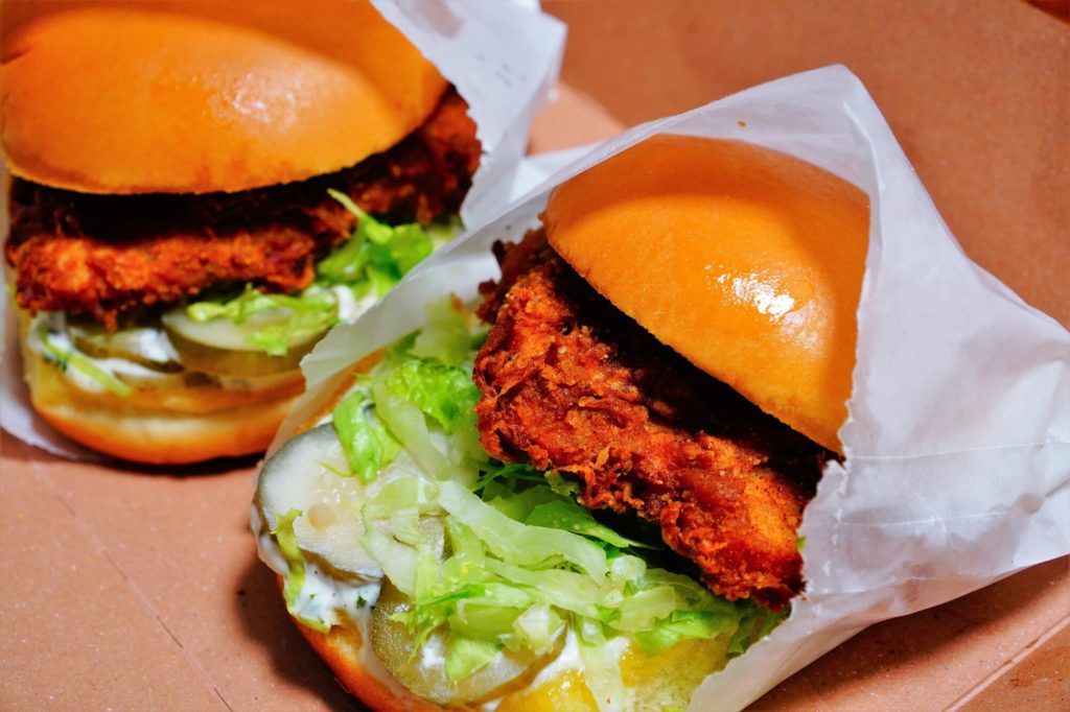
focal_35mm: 58
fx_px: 1738
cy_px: 356
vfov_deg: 23.2
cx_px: 535
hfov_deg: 34.2
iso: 1250
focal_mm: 39
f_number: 6.3
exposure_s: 1/30
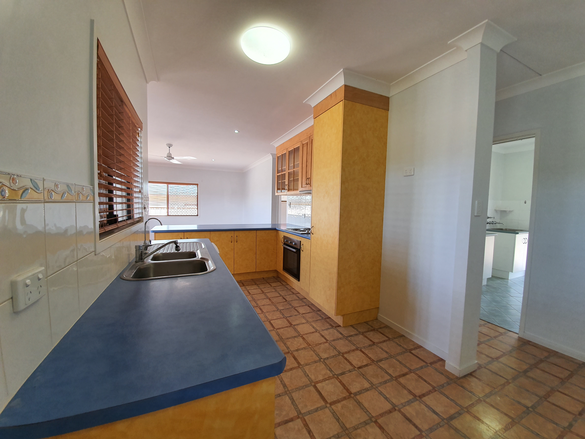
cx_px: 292
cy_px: 220
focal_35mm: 13
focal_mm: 1.8
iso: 100
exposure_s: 1/50
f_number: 2.2
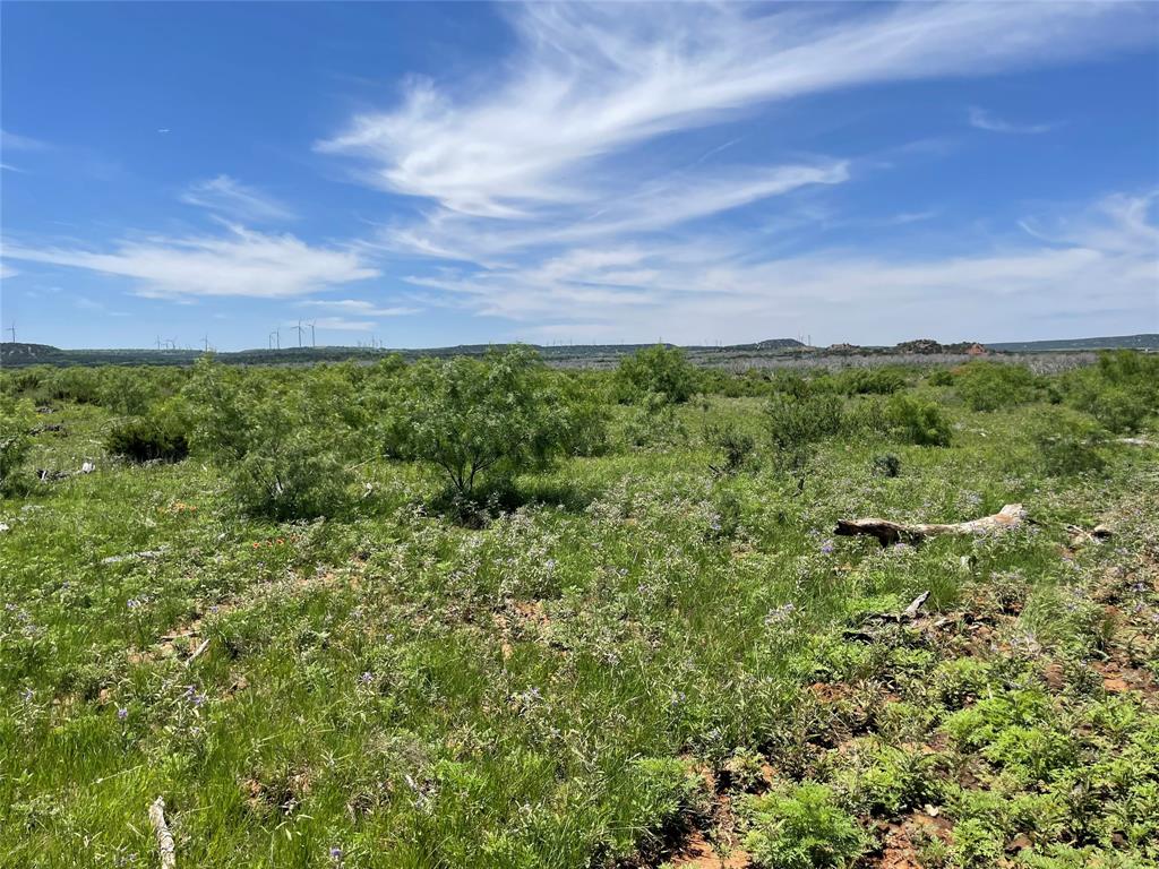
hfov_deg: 67.3
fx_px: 871
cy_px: 434
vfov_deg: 53.1
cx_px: 580
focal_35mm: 26
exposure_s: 1/4651
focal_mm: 4.2
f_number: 1.6
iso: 32
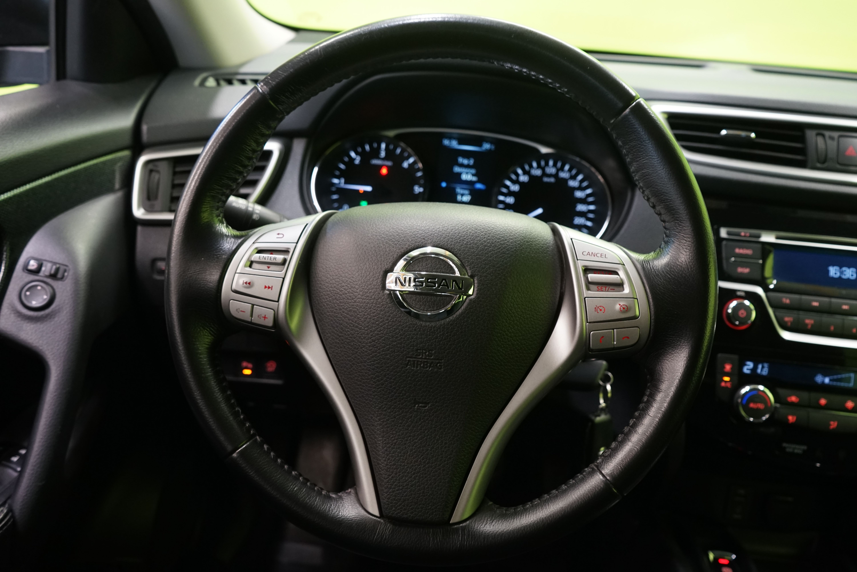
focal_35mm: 29
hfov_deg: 63.7
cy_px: 286
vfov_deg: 45.0
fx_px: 690
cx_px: 428
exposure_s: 1/15
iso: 1600
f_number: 5.6
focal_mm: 29
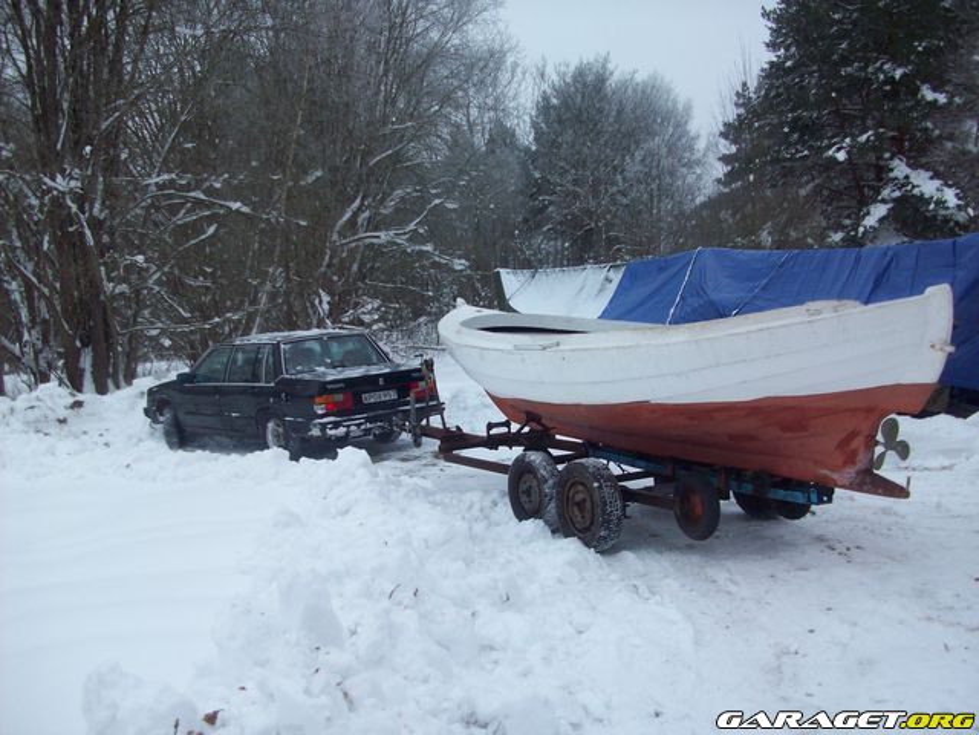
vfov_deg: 41.8
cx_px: 490
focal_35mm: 34
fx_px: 962
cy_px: 368
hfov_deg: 54.0
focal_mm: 5.7
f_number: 2.8
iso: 80
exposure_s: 1/245
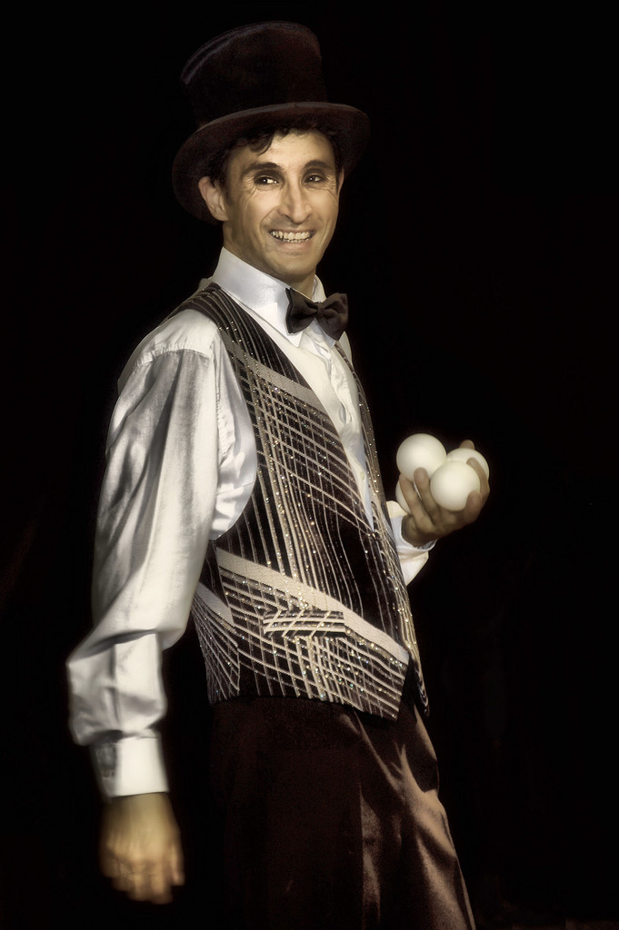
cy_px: 465
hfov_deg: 4.6
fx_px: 7750
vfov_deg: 6.9
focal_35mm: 300
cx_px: 310
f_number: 5.6
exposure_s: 1/60
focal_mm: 200
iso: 400
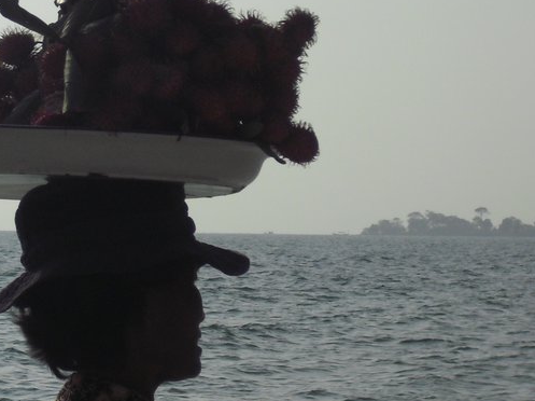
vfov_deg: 6.4
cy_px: 55
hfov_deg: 8.5
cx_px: 64
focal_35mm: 233
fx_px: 3598
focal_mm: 18.6
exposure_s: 1/400
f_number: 14.7
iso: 100
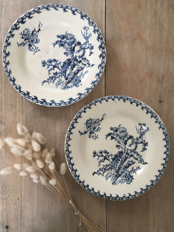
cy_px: 116
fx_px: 194
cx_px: 87
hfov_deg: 48.2
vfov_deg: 61.7
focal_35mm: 29
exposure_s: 1/33
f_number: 2.2
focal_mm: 4.15
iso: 100
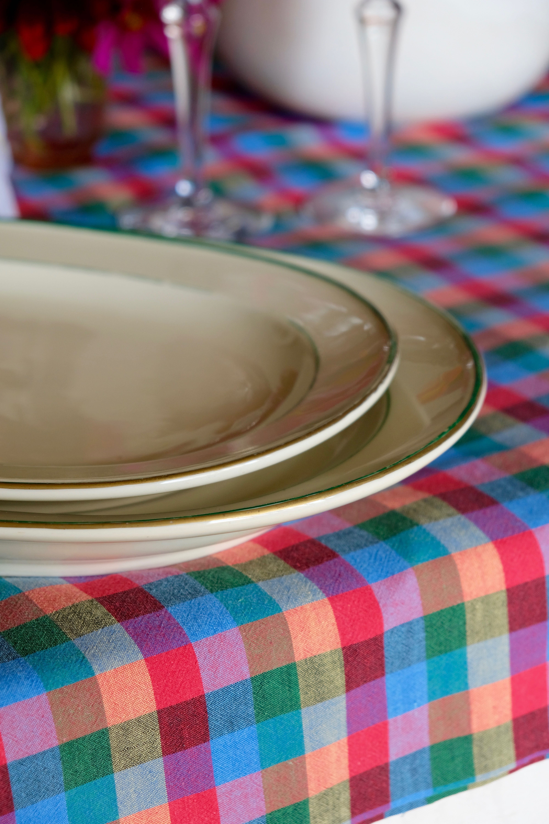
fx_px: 1670
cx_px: 274
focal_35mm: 73
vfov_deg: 27.7
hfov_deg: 18.7
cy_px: 412
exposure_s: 1/125
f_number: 4
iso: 400
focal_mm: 48.4
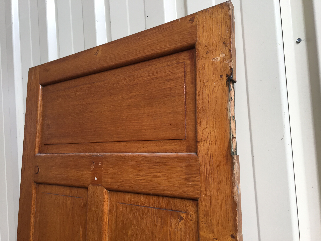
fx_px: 269
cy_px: 120
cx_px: 160
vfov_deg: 48.2
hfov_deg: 61.7
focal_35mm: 29
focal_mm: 4.15
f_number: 2.2
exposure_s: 1/50
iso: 25
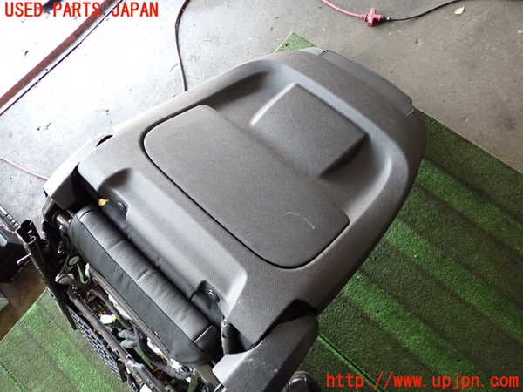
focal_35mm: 25
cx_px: 262
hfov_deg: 69.4
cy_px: 196
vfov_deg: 54.9
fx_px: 378
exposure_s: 1/100
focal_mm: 4.5
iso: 640
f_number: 2
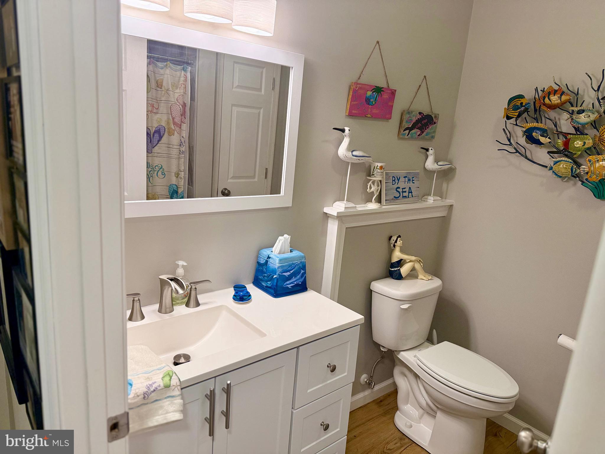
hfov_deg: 71.6
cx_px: 302
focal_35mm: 24
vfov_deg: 56.8
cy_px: 227
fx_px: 419
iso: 200
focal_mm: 6.76
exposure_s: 1/202
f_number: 1.78
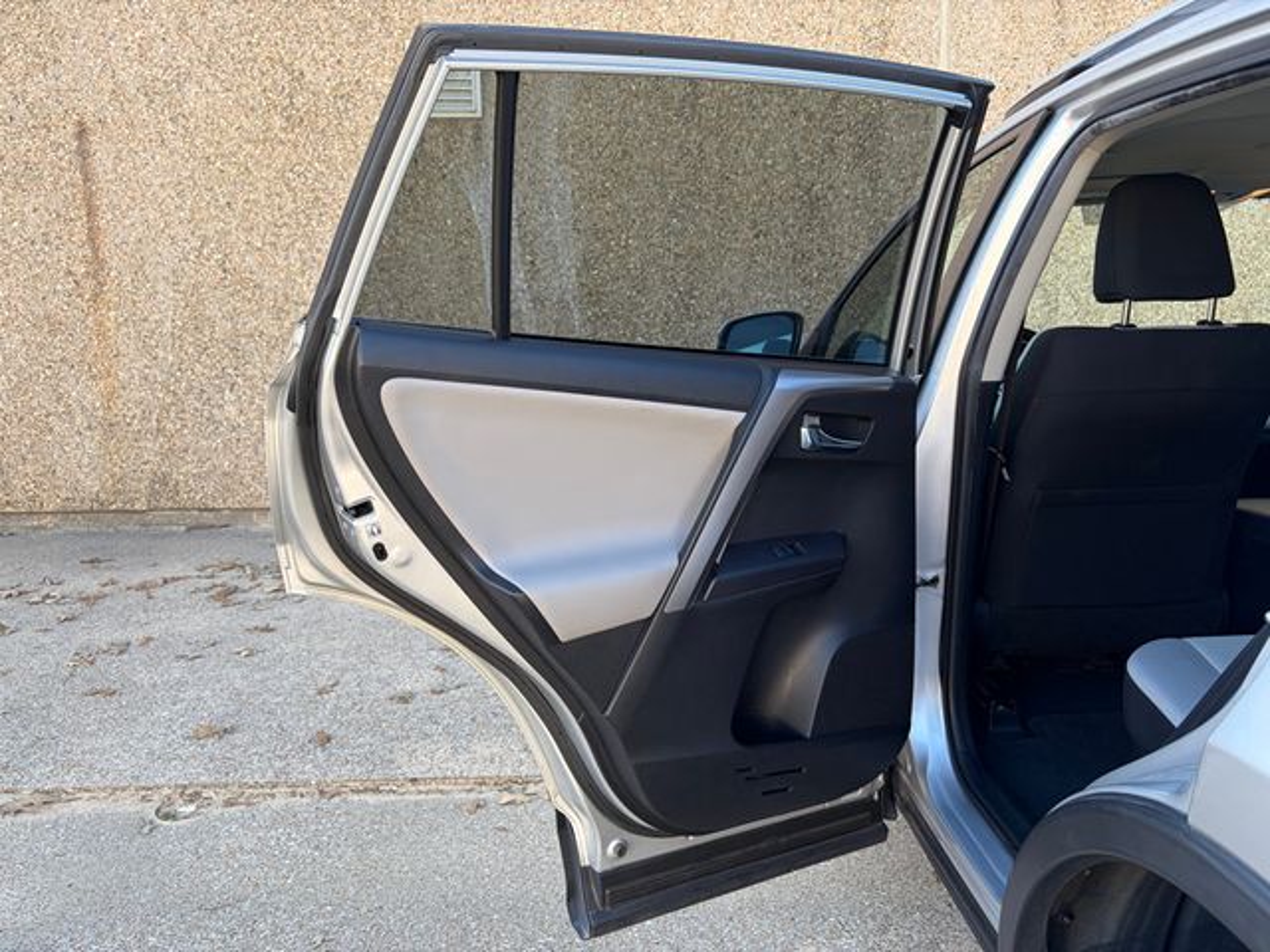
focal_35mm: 26
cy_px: 476
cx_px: 635
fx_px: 954
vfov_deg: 53.1
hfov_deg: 67.3
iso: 40
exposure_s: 1/188
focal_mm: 5.96
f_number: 1.6
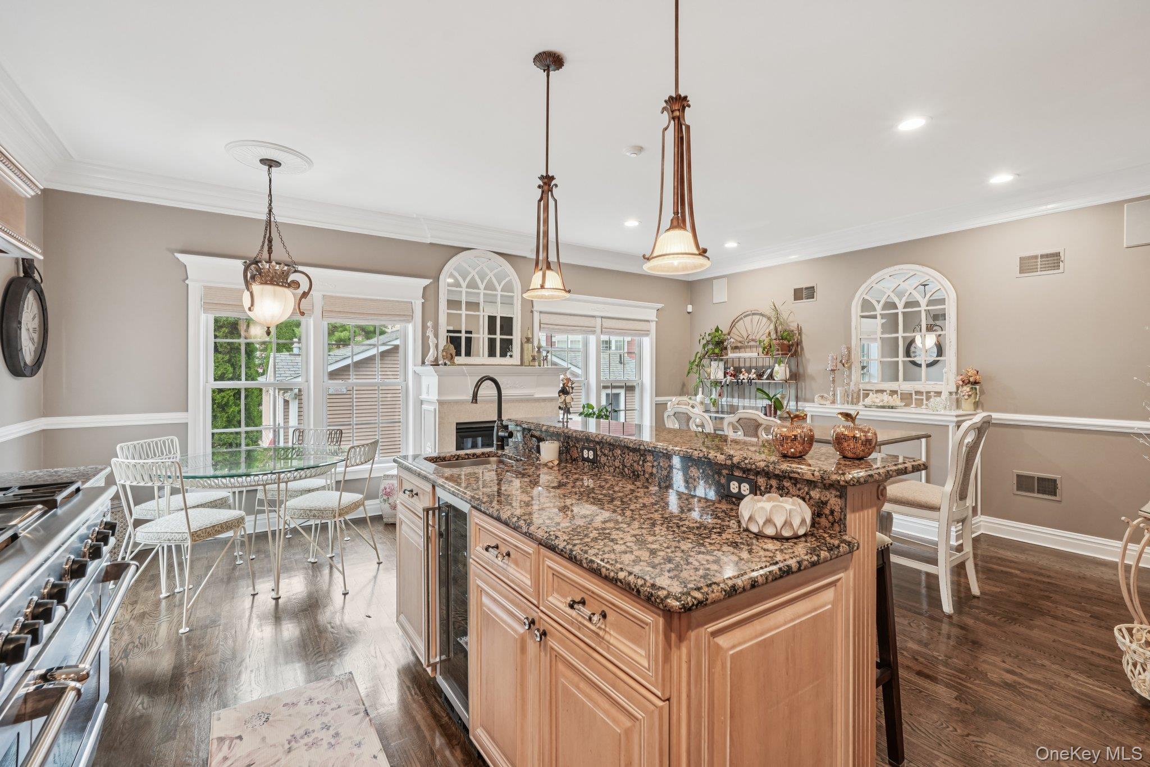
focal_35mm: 16
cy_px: 384
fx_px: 511
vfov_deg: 73.7
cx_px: 575
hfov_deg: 96.7
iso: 400
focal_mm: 16
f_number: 8
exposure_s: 1/20
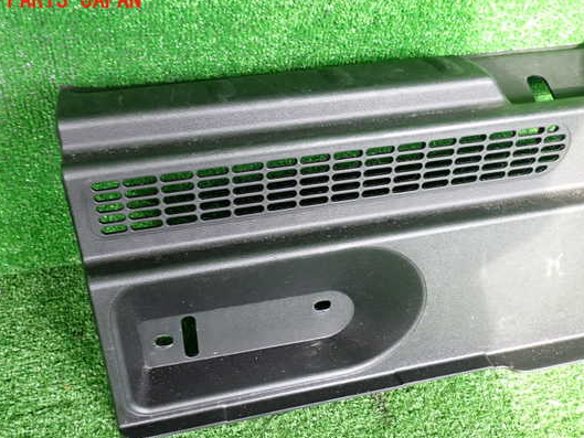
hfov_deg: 53.9
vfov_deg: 41.8
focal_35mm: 34
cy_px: 235
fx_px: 574
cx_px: 272
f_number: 2.3
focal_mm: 5.4
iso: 250
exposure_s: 1/30
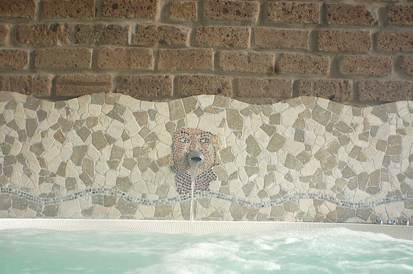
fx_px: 435
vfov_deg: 34.8
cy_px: 170
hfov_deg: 50.7
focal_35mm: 38
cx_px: 199
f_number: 4
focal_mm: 20
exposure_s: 1/50
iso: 320
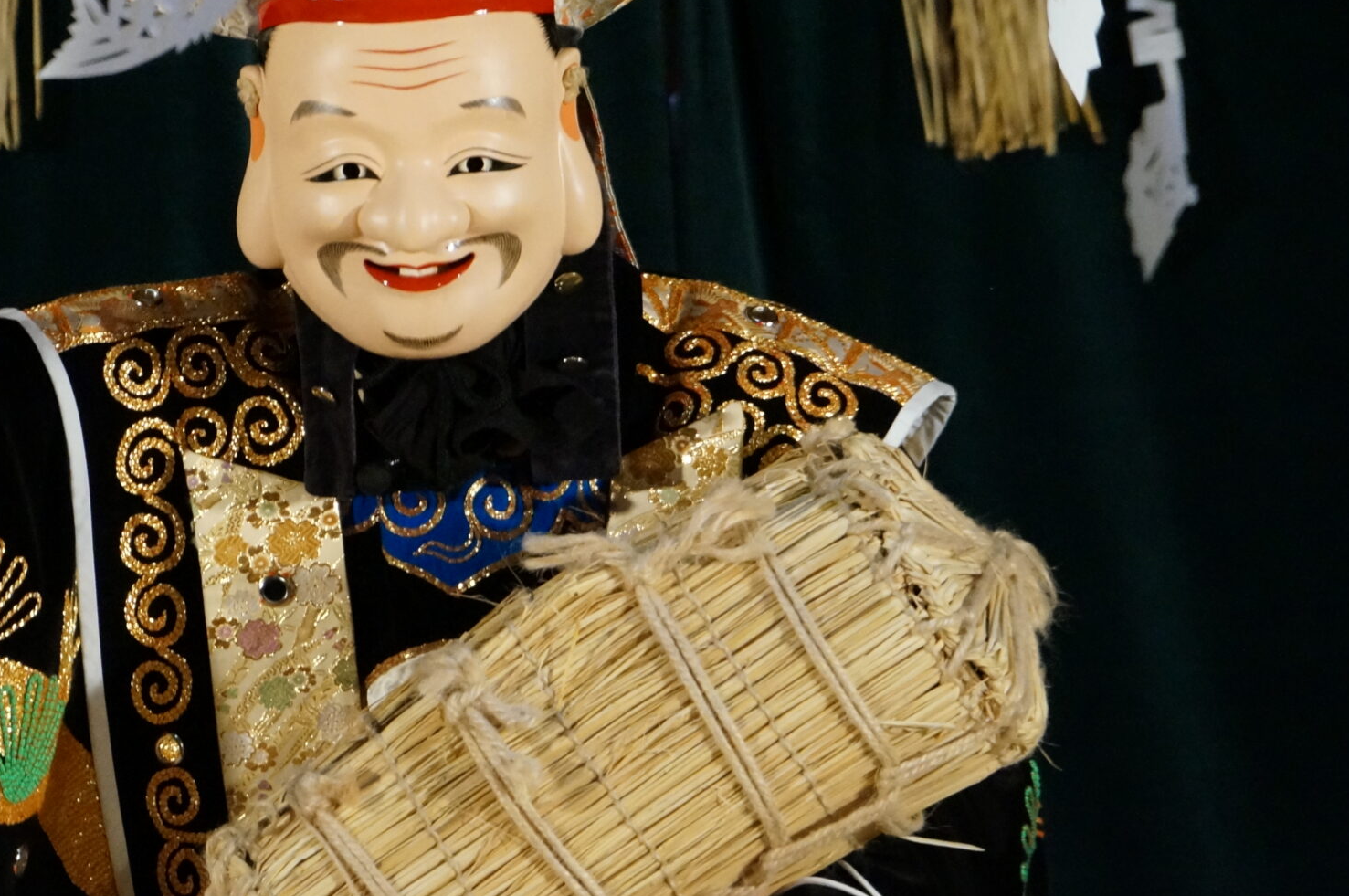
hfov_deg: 4.0
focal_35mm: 520
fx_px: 19462
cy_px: 428
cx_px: 368
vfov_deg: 2.6
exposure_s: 1/80
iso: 3200
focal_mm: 200
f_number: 6.3
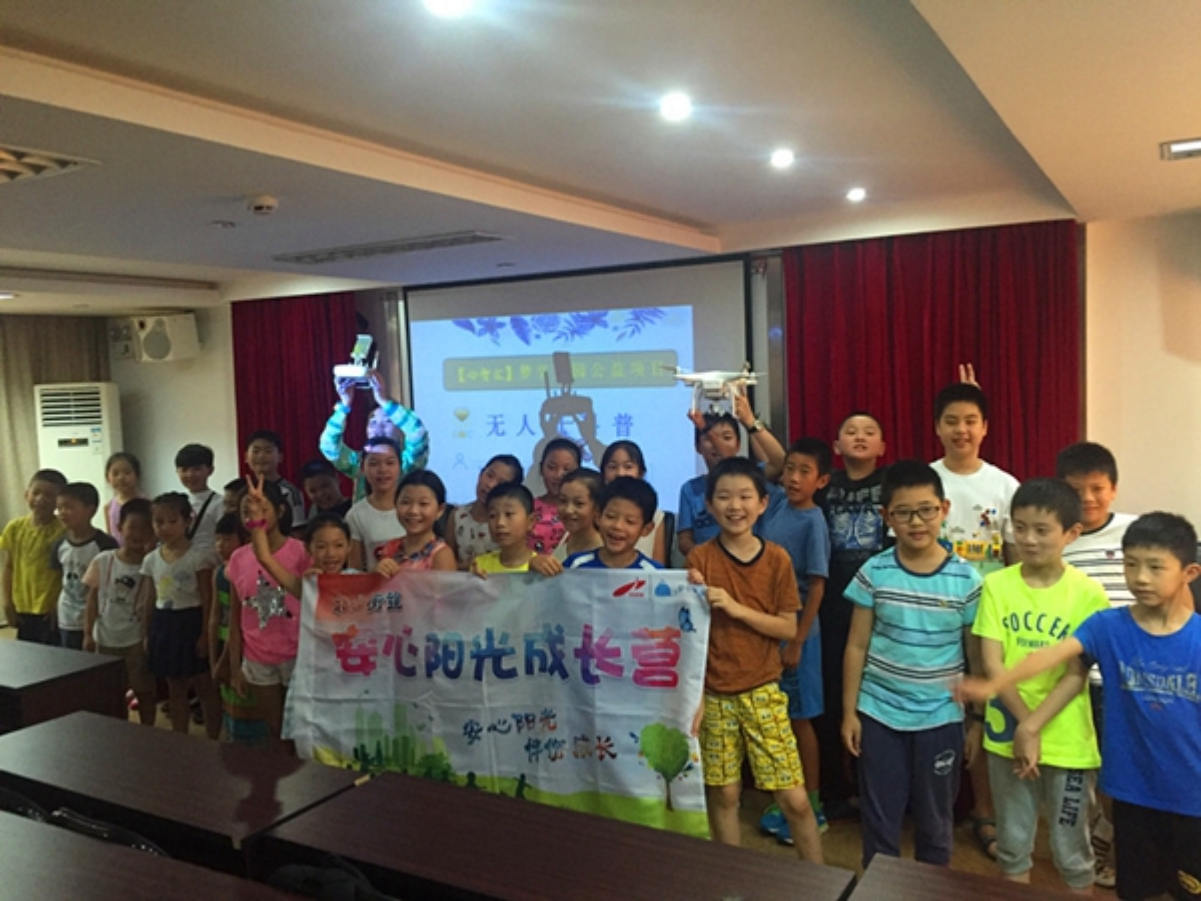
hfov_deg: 61.7
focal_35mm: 29
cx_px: 600
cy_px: 450
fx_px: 1006
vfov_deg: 48.2
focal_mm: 4.15
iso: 250
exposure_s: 1/33
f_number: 2.2
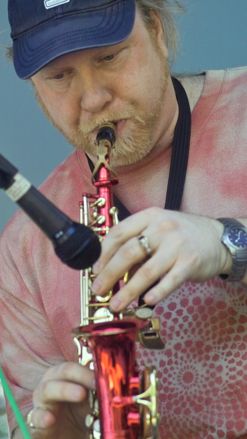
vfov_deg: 11.5
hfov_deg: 6.5
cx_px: 105
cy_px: 220
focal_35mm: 188
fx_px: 2189
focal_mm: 105
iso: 200
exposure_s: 1/180
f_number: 4
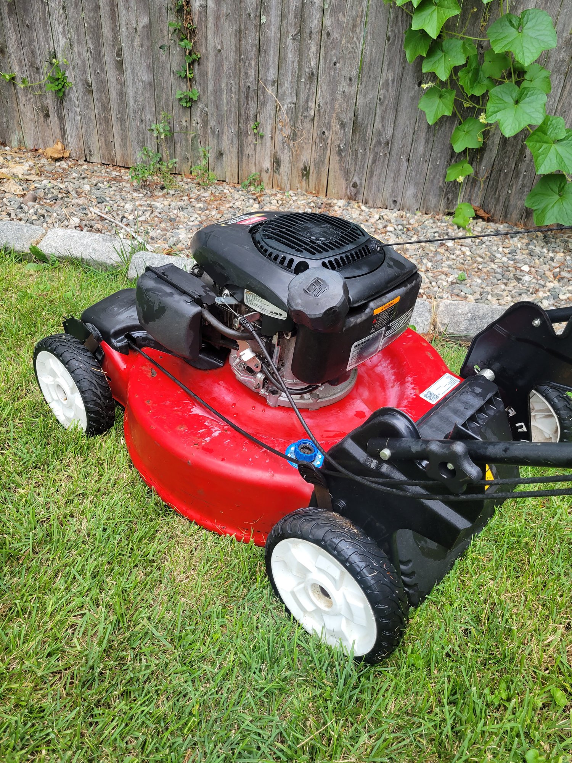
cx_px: 286
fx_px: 573
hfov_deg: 53.1
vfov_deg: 67.3
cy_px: 382
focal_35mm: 26
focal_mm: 5.4
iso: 80
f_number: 1.8
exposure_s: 1/120
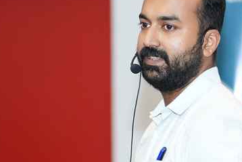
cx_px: 180
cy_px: 131
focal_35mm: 285
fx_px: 1917
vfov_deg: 4.8
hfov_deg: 7.2
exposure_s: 1/160
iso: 800
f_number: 2
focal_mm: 85
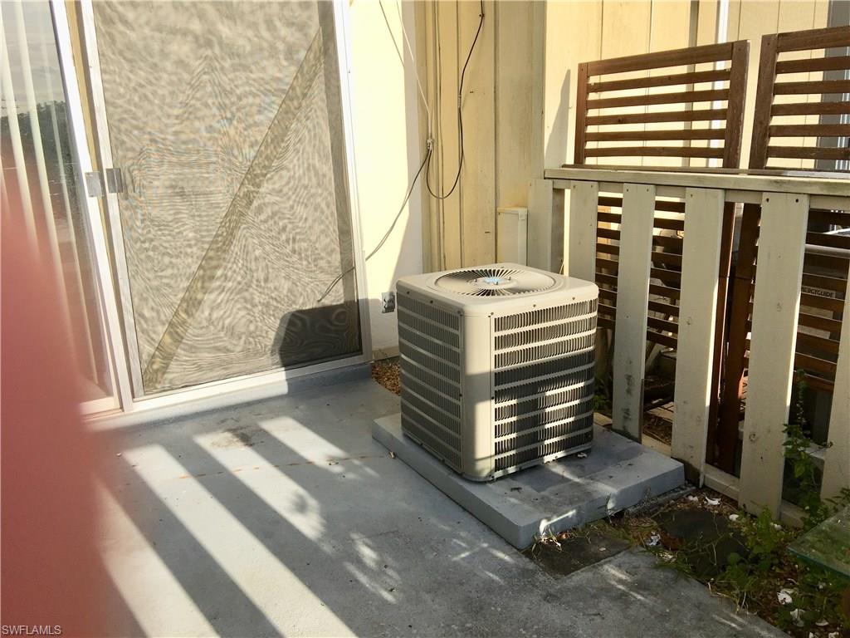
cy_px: 319
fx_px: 712
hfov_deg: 61.7
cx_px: 425
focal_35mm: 29
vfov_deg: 48.2
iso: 25
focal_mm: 4.15
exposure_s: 1/1538
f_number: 2.2
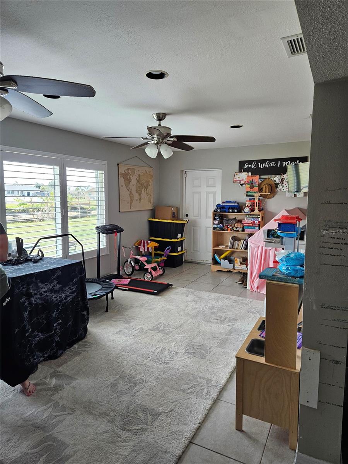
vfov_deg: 73.9
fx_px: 308
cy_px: 232
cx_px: 174
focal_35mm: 23
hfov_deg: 58.9
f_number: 1.8
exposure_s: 1/120
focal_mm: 5.4
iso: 125
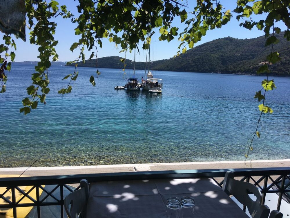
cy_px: 109
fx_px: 243
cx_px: 145
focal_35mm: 29
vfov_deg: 48.2
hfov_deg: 61.7
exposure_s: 1/2137
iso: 25
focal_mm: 4.15
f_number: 2.2
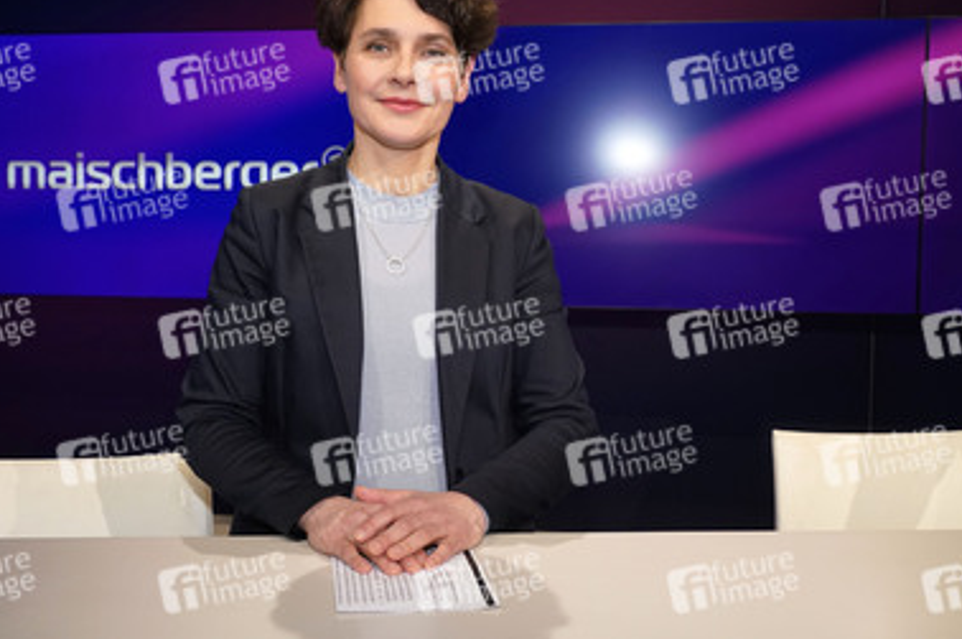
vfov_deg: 35.8
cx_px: 411
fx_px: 987
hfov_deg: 51.8
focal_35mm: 37
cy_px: 265
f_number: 5.6
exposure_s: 1/125
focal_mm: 31
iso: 2000
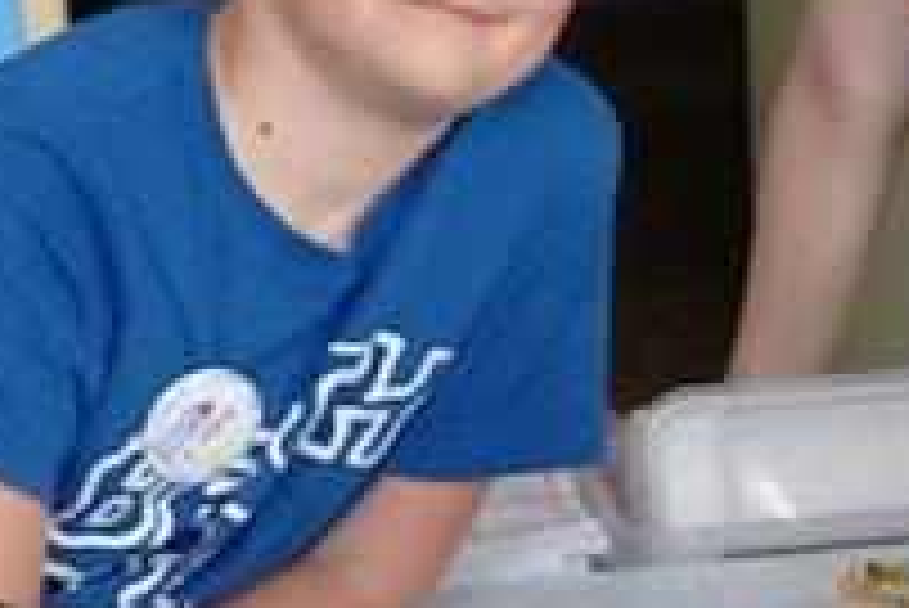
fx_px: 4346
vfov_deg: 8.0
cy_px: 617
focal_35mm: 172
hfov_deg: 11.3
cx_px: 1539
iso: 100
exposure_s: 1/50
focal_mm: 4.65
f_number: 1.8
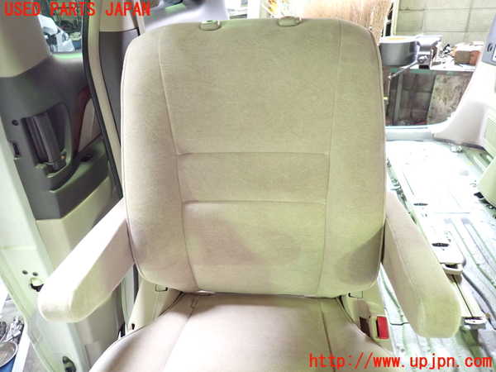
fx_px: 358
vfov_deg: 54.9
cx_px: 248
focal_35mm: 25
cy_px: 186
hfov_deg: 69.4
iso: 800
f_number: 2
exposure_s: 1/30
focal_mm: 4.5
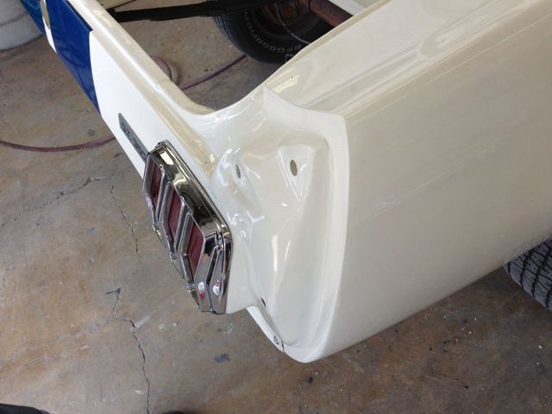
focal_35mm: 33
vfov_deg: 42.9
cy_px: 207
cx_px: 276
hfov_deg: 55.4
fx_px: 526
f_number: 2.4
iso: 50
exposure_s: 1/160
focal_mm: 4.13
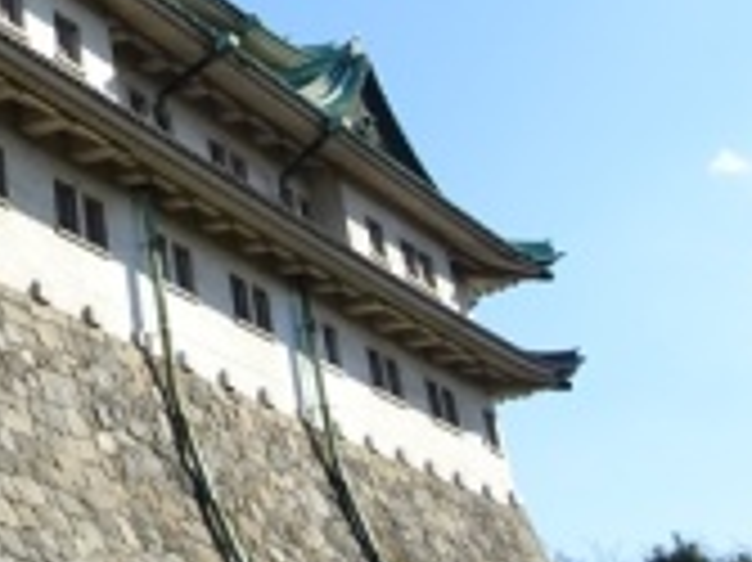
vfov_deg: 20.0
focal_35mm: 72
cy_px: 38
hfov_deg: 23.5
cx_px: -261
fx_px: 1563
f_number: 3.5
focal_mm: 4.1
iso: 80
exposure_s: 1/800
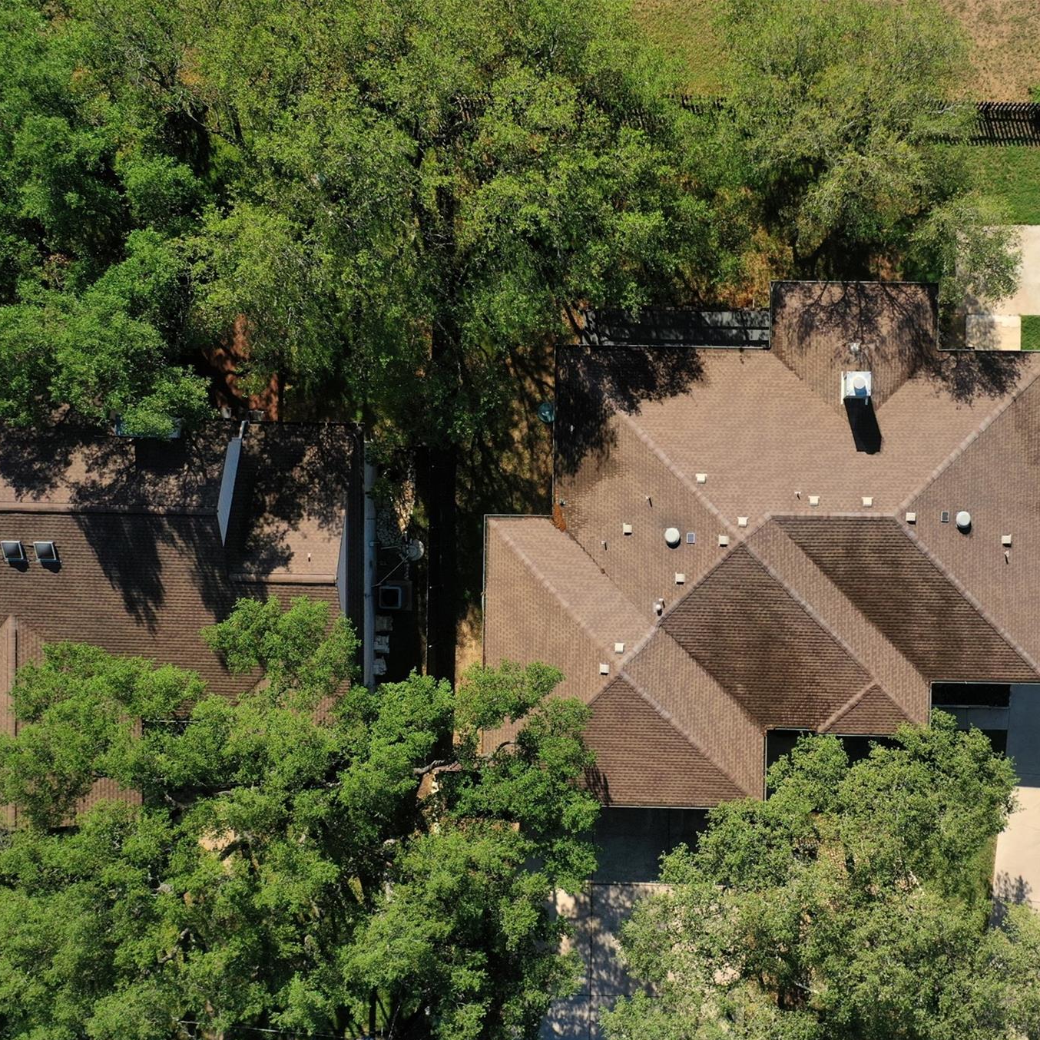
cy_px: 523
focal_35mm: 36
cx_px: 721
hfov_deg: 45.1
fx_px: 1224
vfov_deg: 46.0
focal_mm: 10.26
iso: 100
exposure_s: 1/80
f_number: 3.5
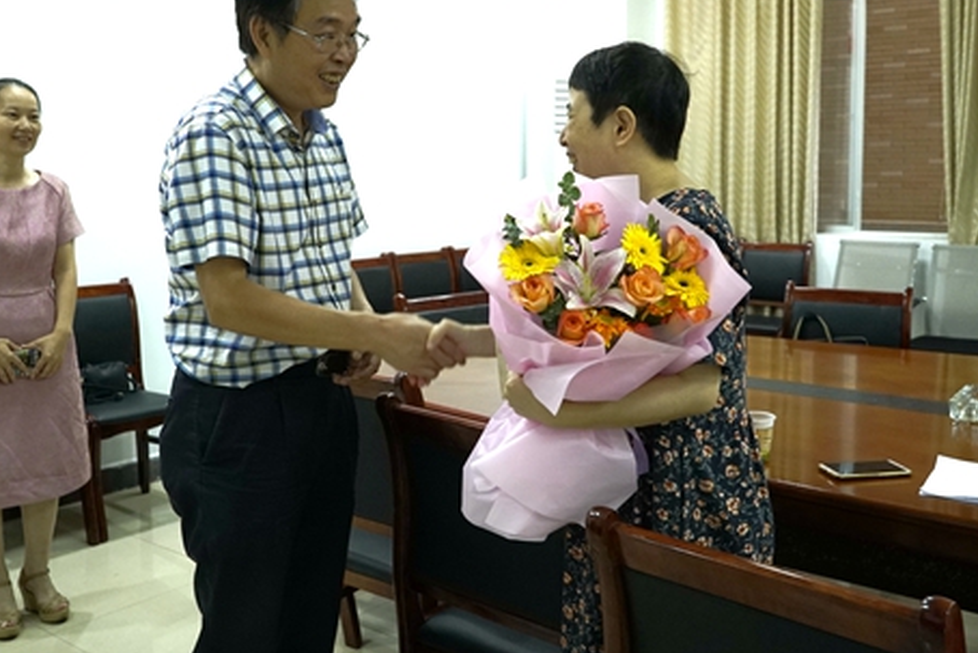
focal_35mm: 37
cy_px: 273
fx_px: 1005
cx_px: 493
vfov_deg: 35.9
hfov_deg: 51.9
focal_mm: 28
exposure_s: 1/80
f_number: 5.6
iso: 2500
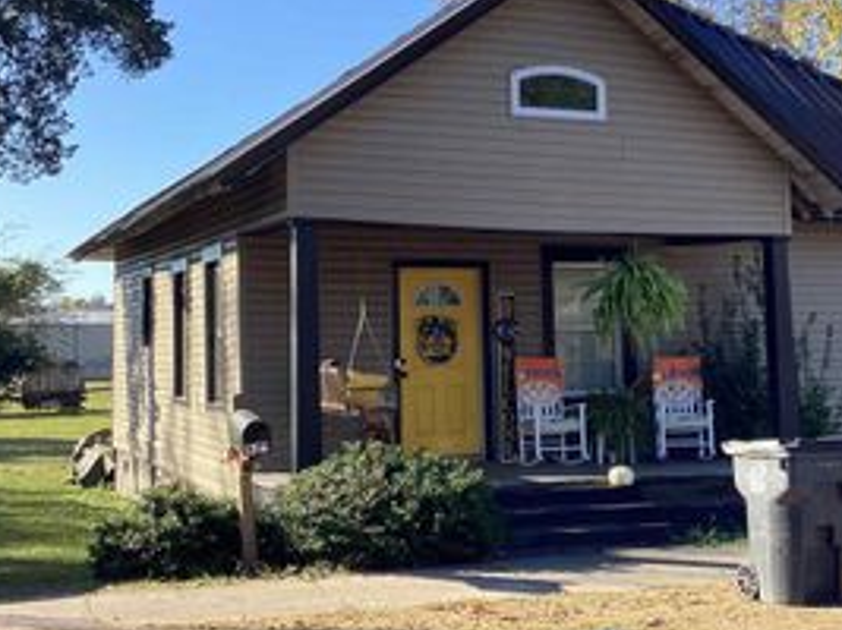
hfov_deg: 32.5
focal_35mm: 58
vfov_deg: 25.2
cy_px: 323
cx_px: 646
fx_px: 1410
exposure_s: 1/362
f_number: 2.4
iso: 25
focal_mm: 3.3
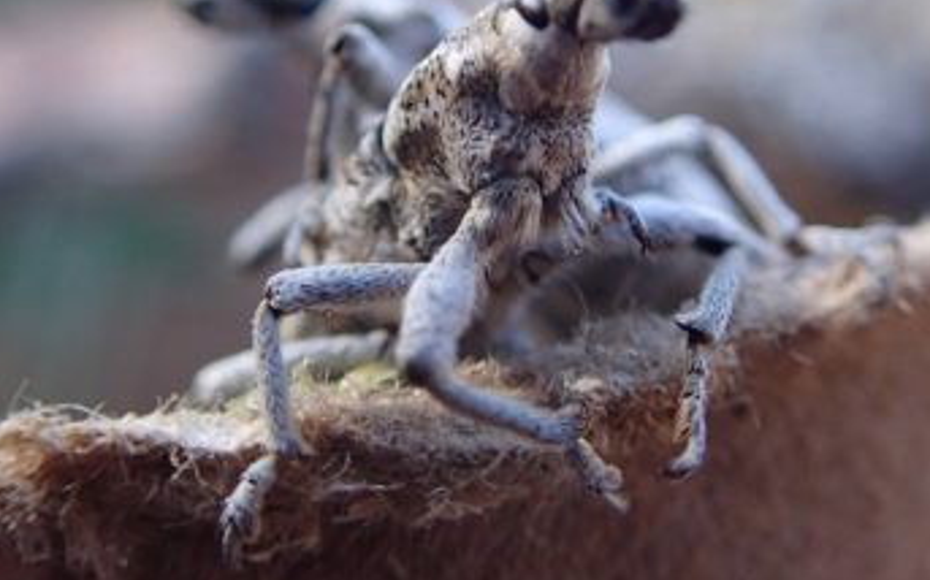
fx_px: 1469
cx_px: 541
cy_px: 142
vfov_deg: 22.1
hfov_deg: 35.0
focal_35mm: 58
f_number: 2.3
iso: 100
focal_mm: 5.5
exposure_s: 1/160
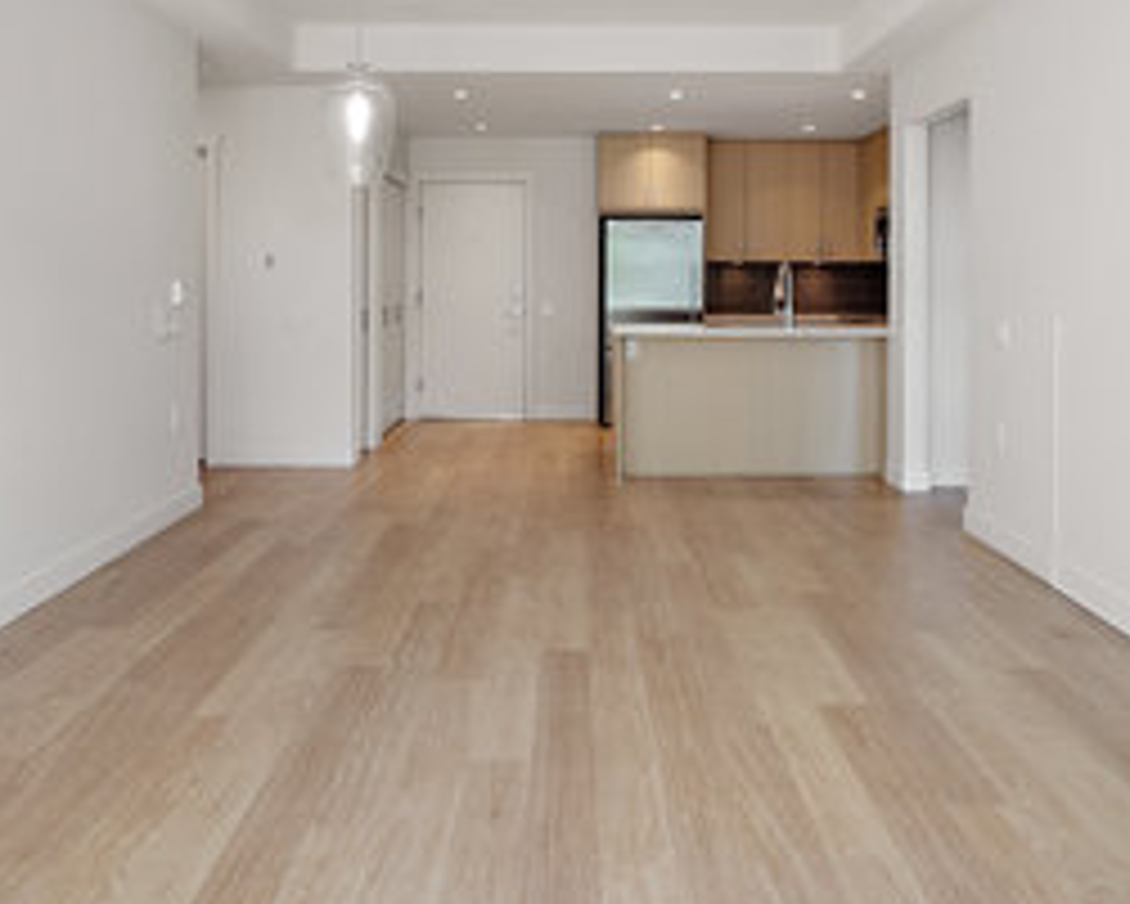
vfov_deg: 53.6
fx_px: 870
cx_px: 570
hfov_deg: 66.0
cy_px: 283
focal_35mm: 26
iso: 400
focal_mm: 16
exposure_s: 1/8
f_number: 7.1
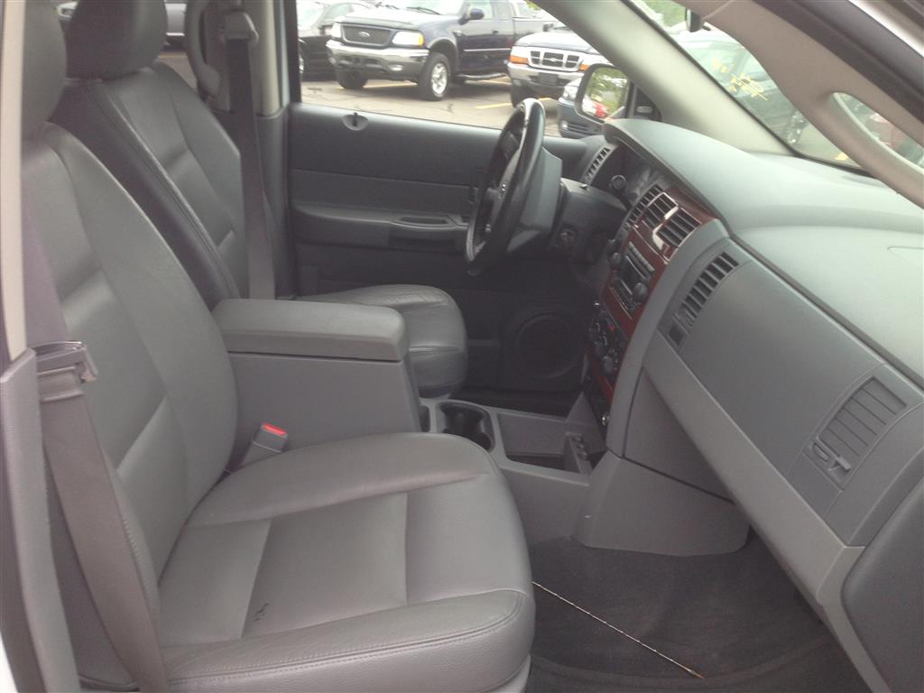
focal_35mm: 33
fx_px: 881
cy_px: 346
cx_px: 462
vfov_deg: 42.9
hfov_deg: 55.4
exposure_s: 1/123
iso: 50
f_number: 2.4
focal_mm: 4.13
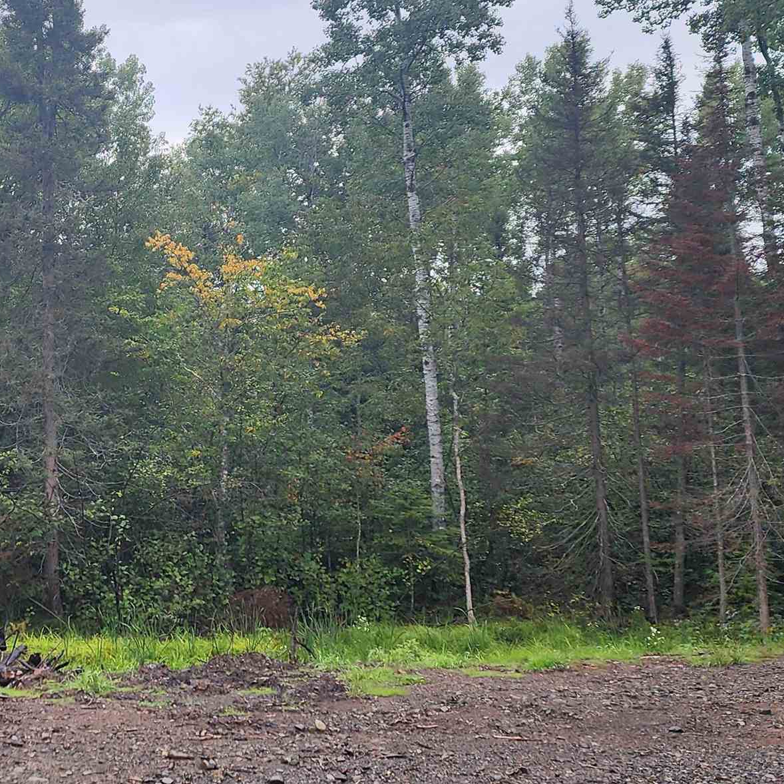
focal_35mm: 53
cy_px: 350
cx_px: -11
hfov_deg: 29.9
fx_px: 1358
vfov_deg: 32.2
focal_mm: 6.4
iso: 40
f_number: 1.8
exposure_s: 1/180
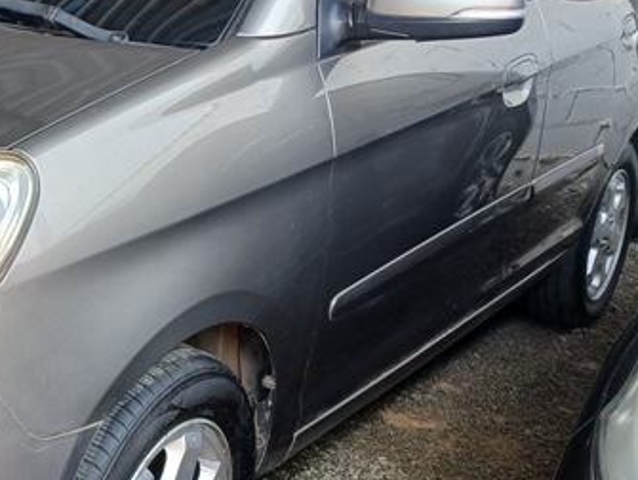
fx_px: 1144
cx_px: -44
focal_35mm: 62
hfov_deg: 28.6
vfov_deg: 23.7
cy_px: 259
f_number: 1.8
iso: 32
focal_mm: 3.98
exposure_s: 1/60
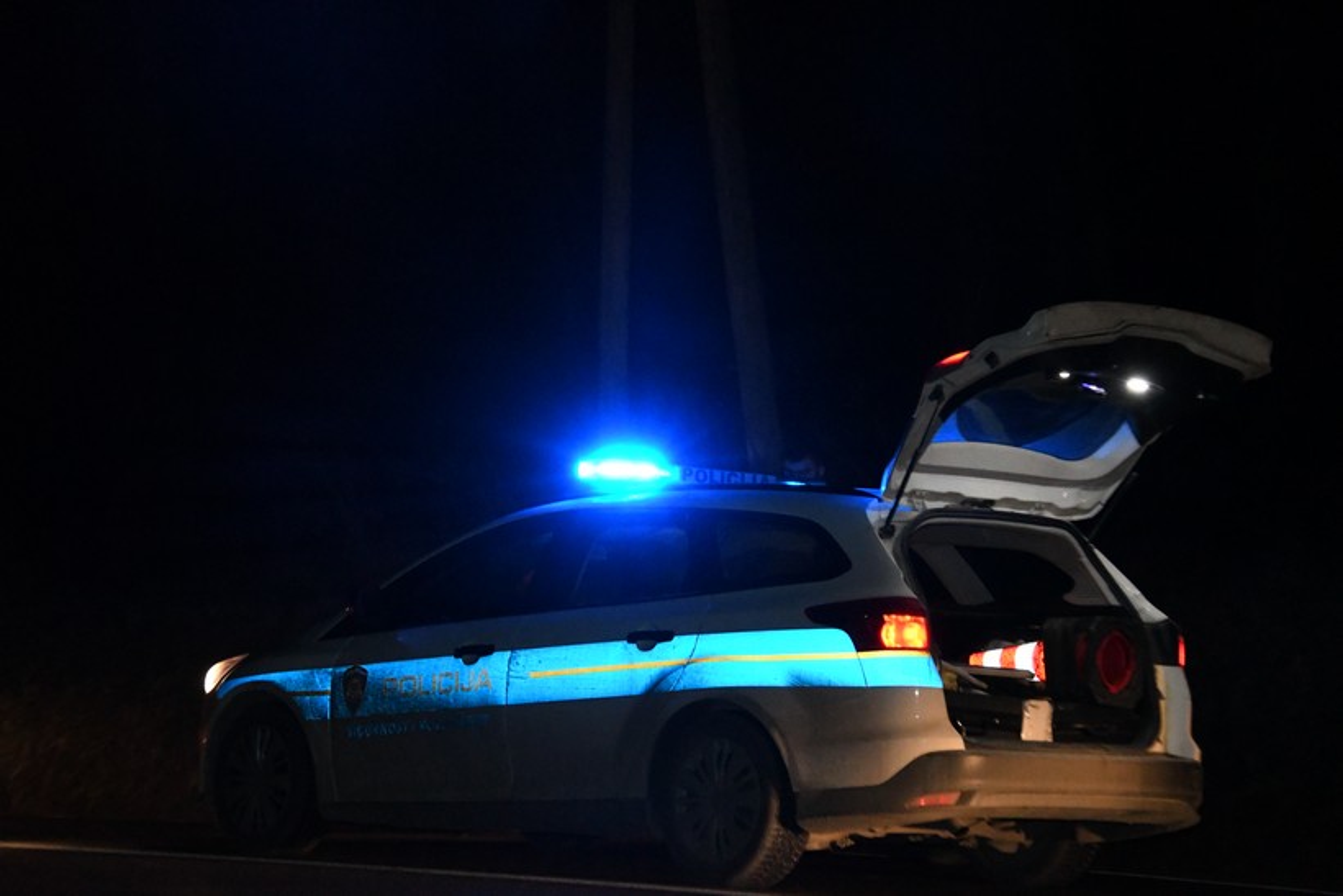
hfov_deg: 19.5
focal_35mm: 105
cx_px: 672
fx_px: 3918
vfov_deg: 13.0
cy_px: 448
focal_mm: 70
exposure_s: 1/80
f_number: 9
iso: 10000
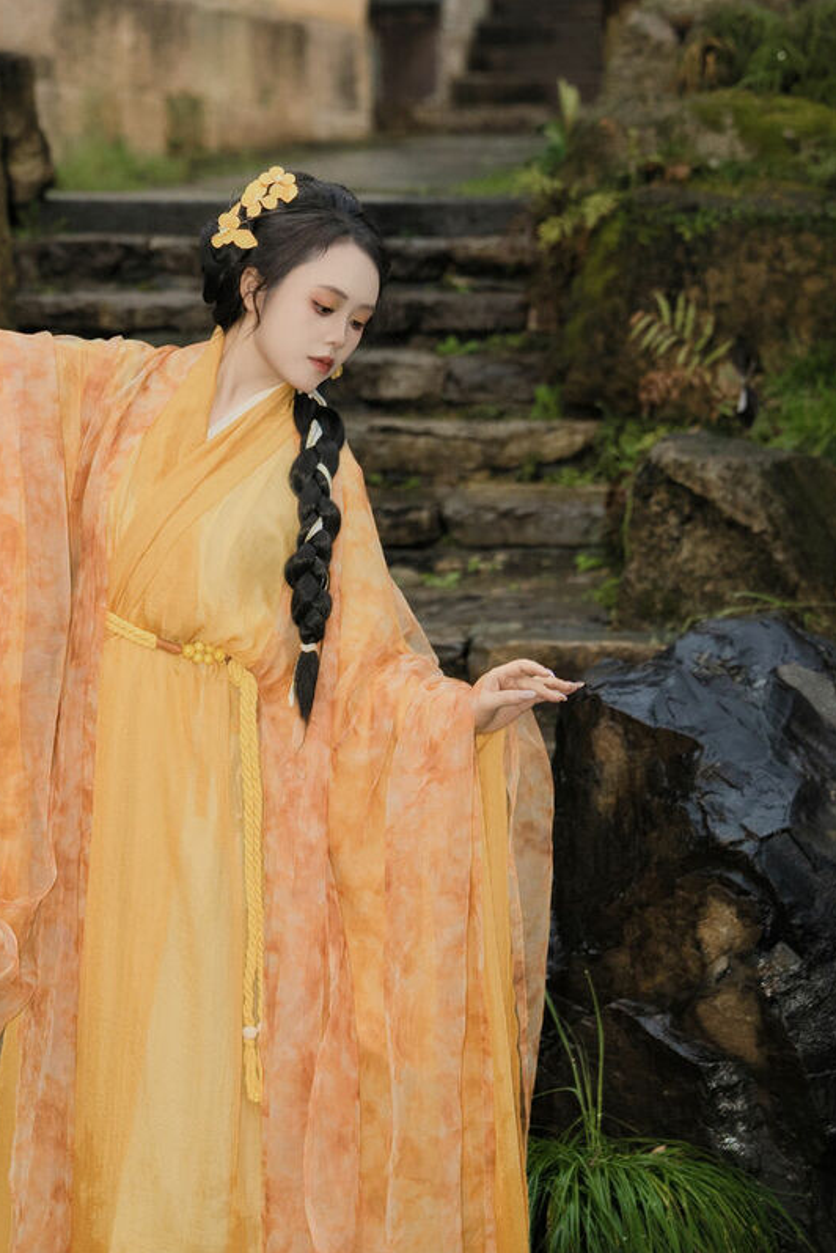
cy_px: 255
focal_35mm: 158
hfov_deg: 8.7
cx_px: 86
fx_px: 5498
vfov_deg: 12.9
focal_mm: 80
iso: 320
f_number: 2.8
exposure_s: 1/125
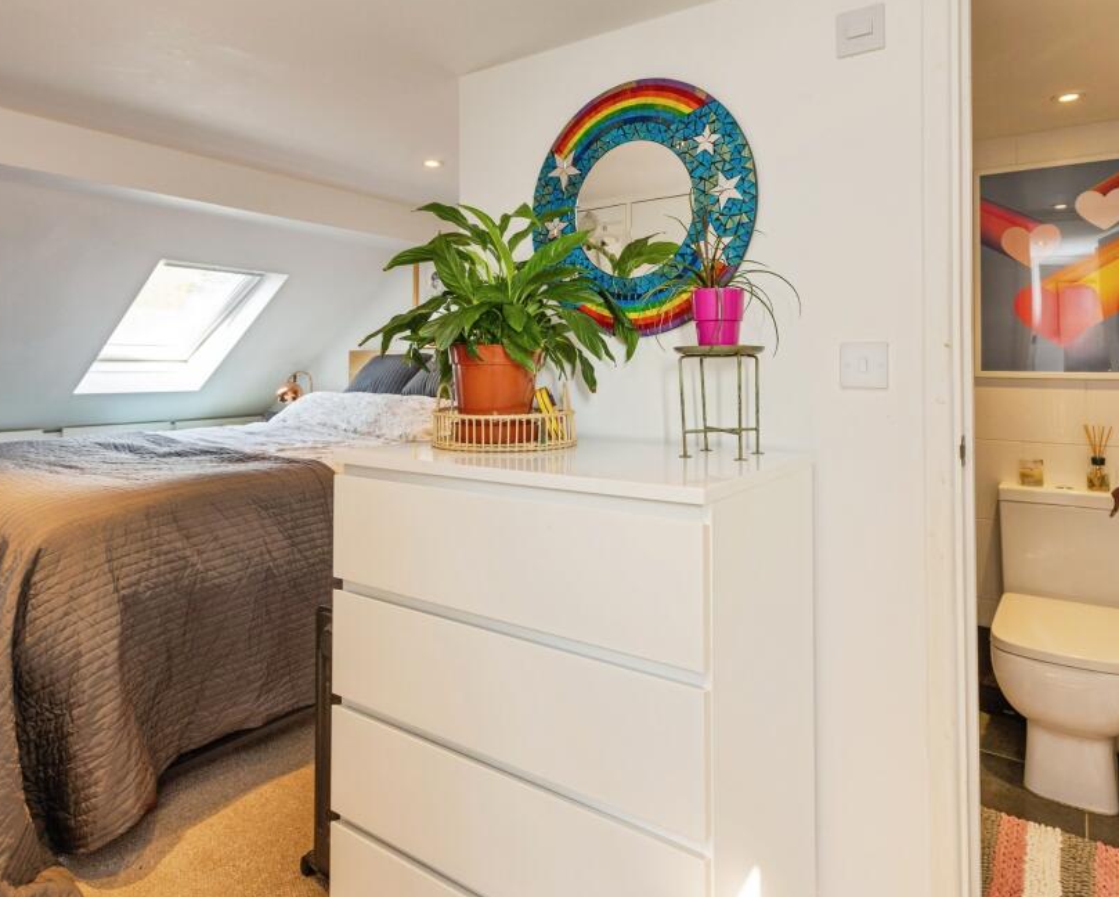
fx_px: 630
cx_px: 621
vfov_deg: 70.9
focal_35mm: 19
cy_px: 467
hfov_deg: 83.0
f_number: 8
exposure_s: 1/25
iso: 320
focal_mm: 16
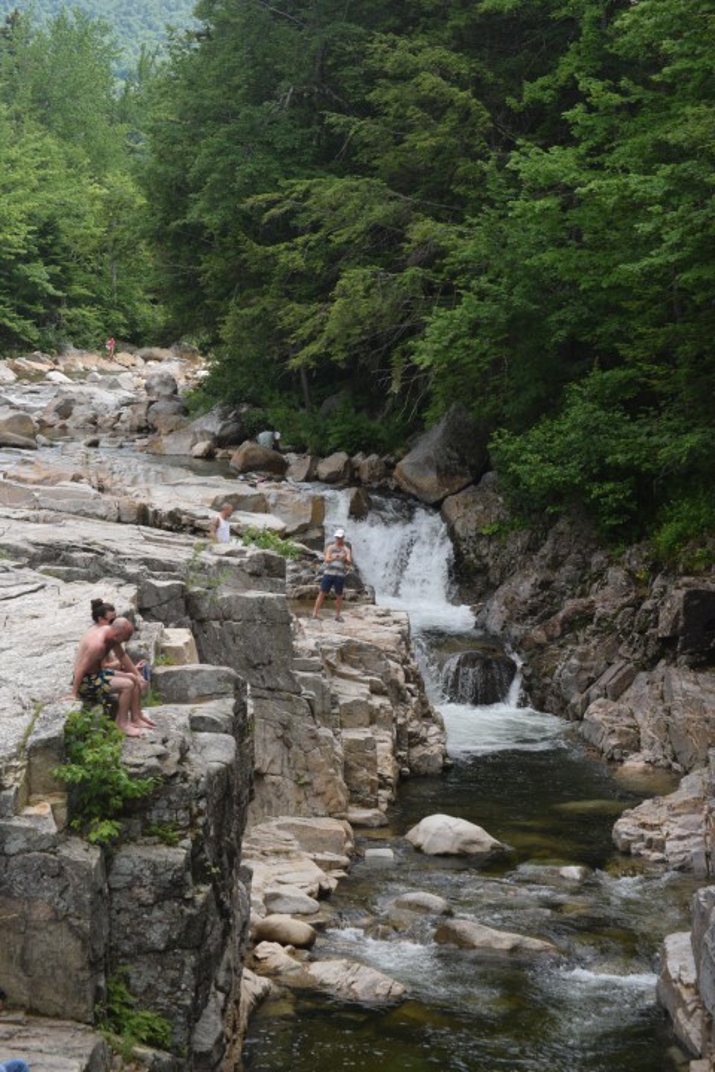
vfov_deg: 24.6
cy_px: 536
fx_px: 2458
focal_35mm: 82
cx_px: 358
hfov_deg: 16.6
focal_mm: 55
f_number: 9
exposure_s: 1/1000
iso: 1600
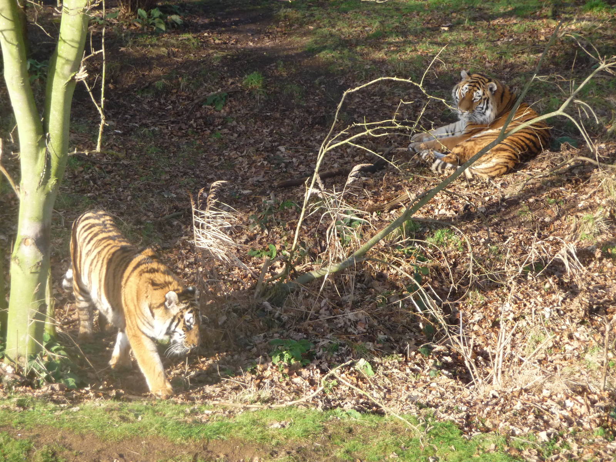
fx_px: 2812
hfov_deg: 12.5
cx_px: 308
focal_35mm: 158
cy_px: 231
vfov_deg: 9.4
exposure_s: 1/200
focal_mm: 27.1
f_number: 4.8
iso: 200
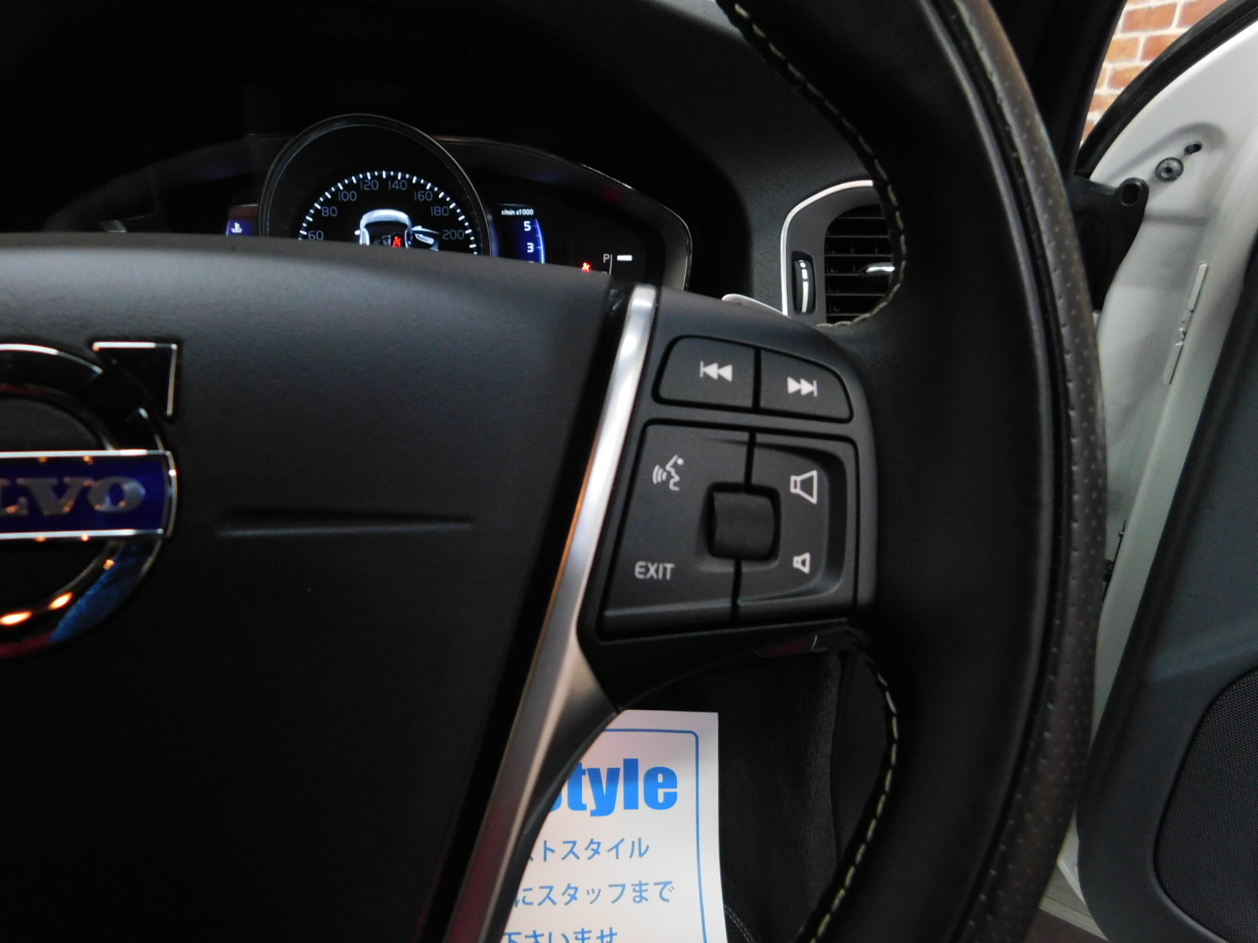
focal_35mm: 23
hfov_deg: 73.9
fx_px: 836
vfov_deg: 58.9
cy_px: 472
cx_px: 629
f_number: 3
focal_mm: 4
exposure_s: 1/20
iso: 400
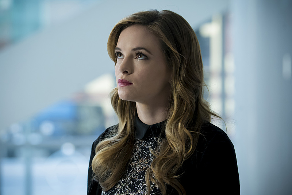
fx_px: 1331
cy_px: 98
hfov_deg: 12.5
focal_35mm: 164
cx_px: 146
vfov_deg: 8.4
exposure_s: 1/400
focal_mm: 164
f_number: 5
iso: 2000
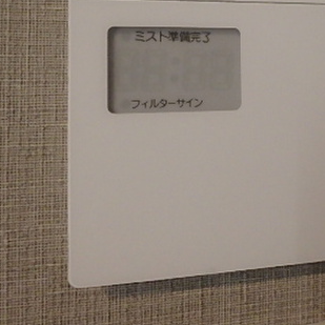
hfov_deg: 38.9
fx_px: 446
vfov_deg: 38.8
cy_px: 76
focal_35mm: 42
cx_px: 245
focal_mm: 3.7
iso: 800
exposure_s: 1/60
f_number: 3.5
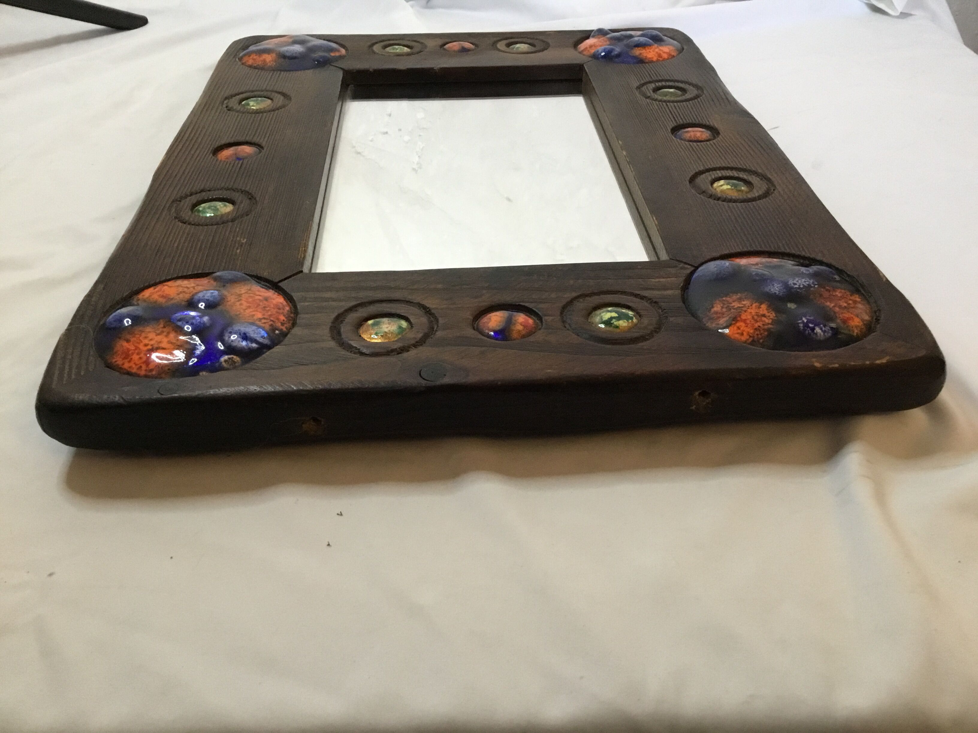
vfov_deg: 45.4
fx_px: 876
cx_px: 489
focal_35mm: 31
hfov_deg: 58.4
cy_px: 366
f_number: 2.4
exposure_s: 1/33
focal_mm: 3.3
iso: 200
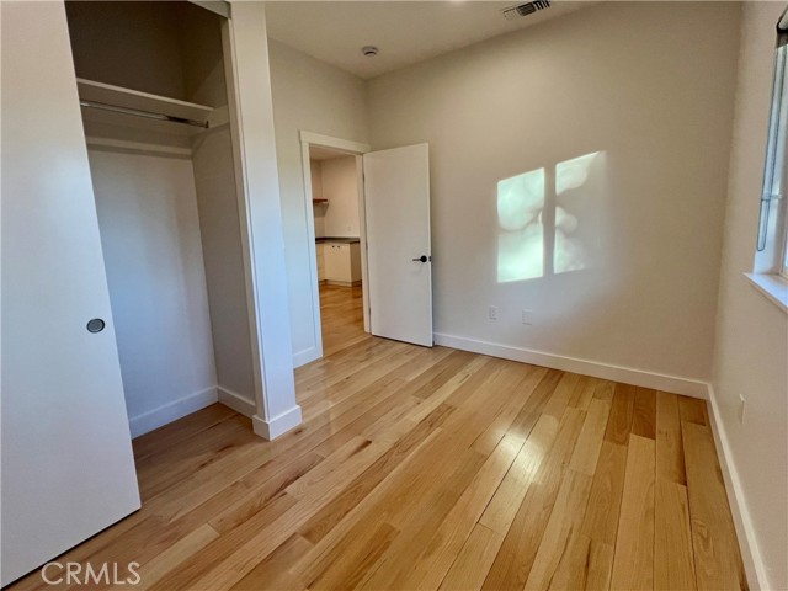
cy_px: 296
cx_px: 394
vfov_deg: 89.9
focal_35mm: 13
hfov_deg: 106.2
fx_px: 296
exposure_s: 1/120
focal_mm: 1.57
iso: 125
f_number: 1.8
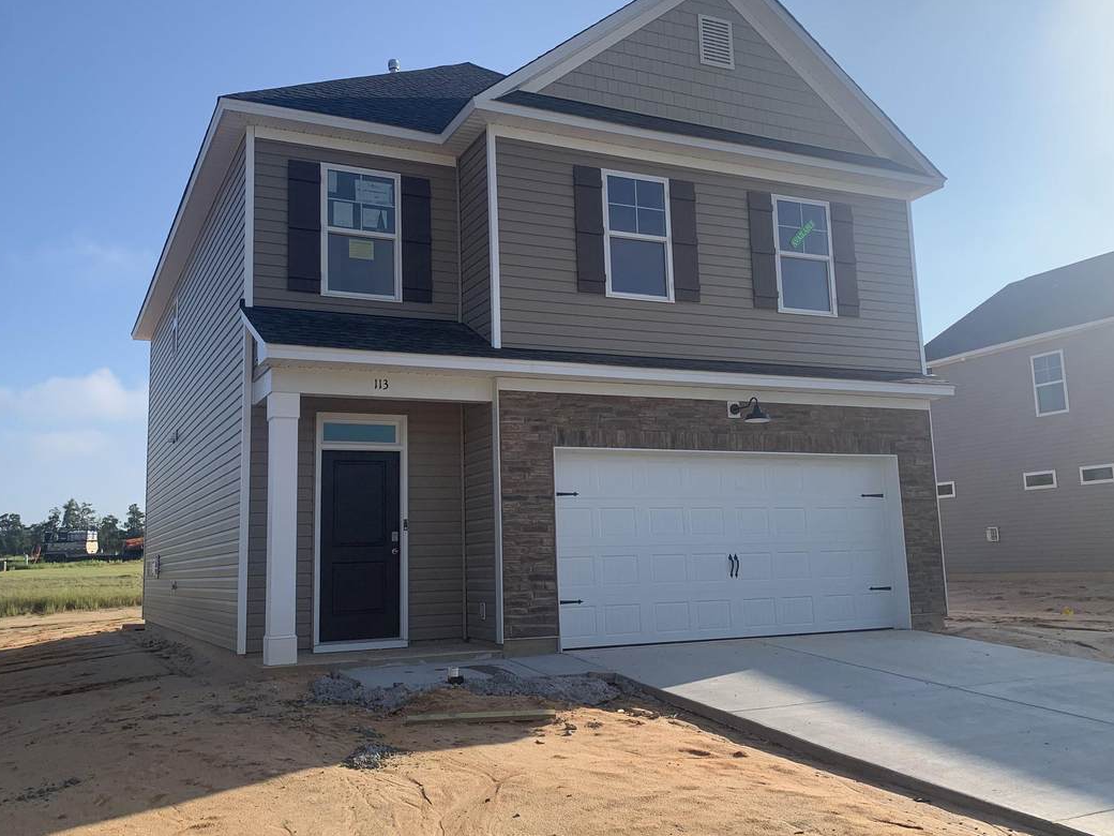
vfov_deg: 44.1
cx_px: 538
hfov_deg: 56.8
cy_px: 391
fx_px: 1030
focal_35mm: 32
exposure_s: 1/2309
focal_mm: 4.25
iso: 25
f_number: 1.8
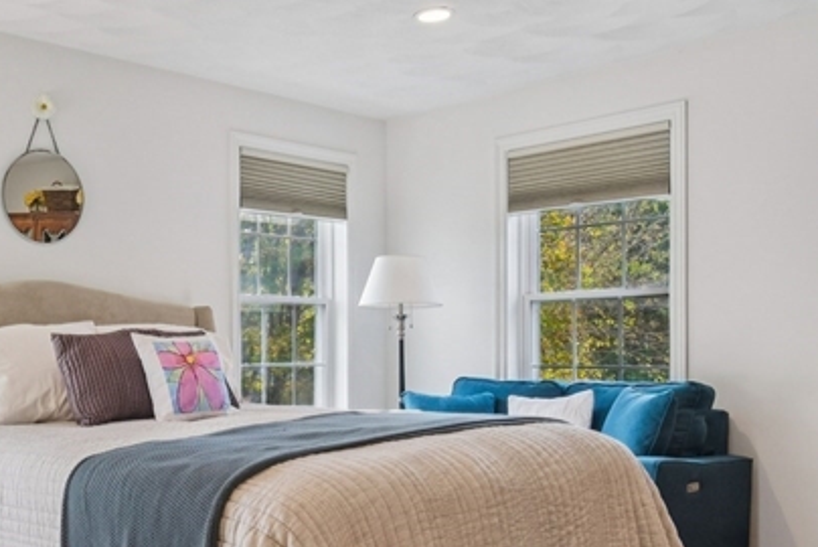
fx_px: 864
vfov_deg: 34.8
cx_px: 168
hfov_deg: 48.0
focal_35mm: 38
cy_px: 366
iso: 320
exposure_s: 1/35
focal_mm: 10
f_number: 5.6
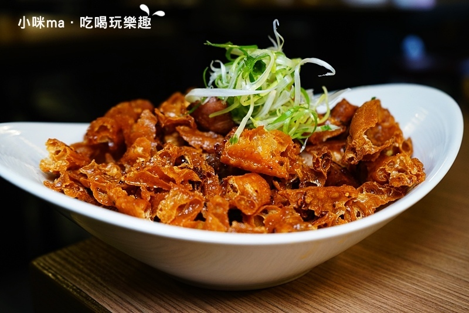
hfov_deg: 49.6
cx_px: 234
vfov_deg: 34.2
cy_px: 156
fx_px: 508
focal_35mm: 39
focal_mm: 39
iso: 1000
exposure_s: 1/60
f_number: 4
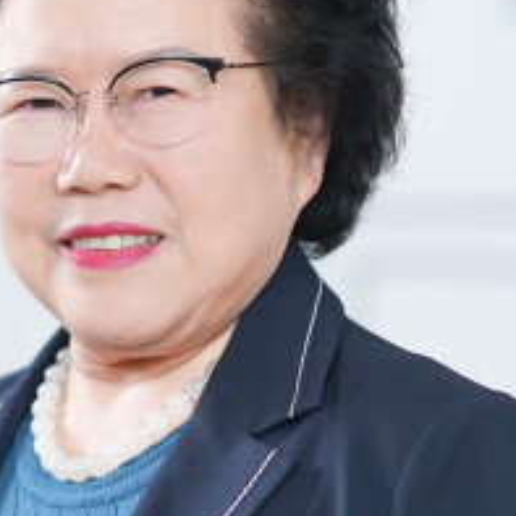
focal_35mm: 367
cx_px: 45
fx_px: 6189
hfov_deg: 4.8
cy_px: 419
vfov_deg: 4.8
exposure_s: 1/125
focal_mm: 85
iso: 100
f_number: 1.4
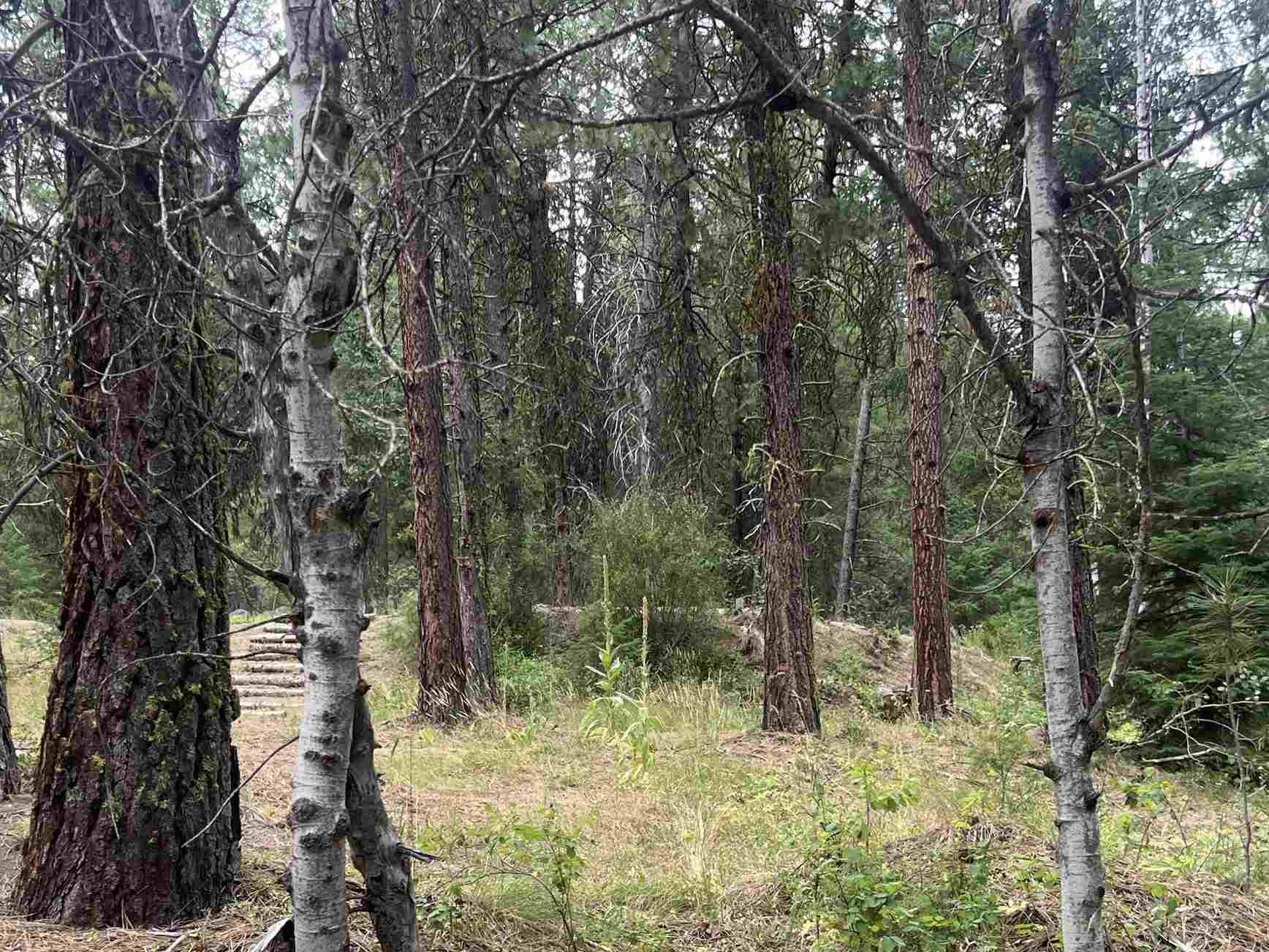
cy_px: 719
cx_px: 626
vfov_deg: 30.9
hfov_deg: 41.2
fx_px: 1686
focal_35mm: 46
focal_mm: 5.7
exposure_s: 1/200
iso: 40
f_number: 1.5
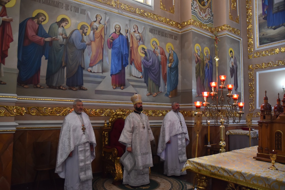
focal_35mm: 27
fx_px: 214
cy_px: 95
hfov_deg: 67.4
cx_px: 142
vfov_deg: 47.9
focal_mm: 18
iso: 1000
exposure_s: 1/125
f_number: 3.5
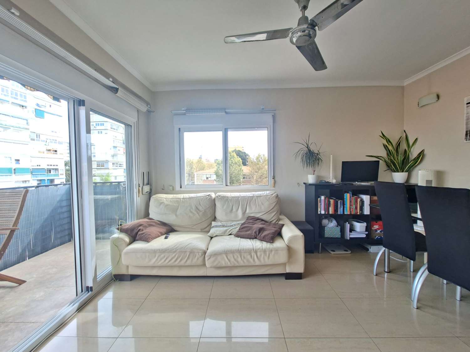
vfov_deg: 89.9
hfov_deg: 106.2
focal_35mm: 13
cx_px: 235
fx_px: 177
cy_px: 176
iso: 50
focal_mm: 1.74
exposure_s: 1/40
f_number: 2.2
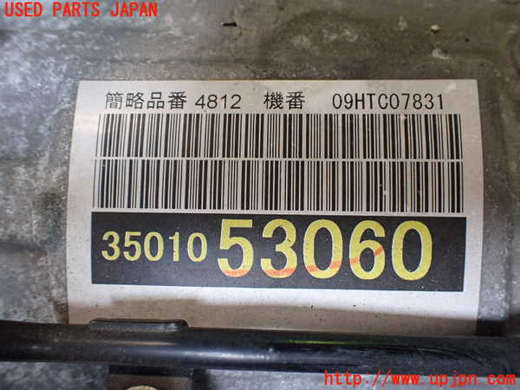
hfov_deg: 60.0
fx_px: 451
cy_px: 195
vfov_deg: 46.8
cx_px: 260
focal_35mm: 30
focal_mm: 5.4
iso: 500
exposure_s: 1/125
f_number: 2.3
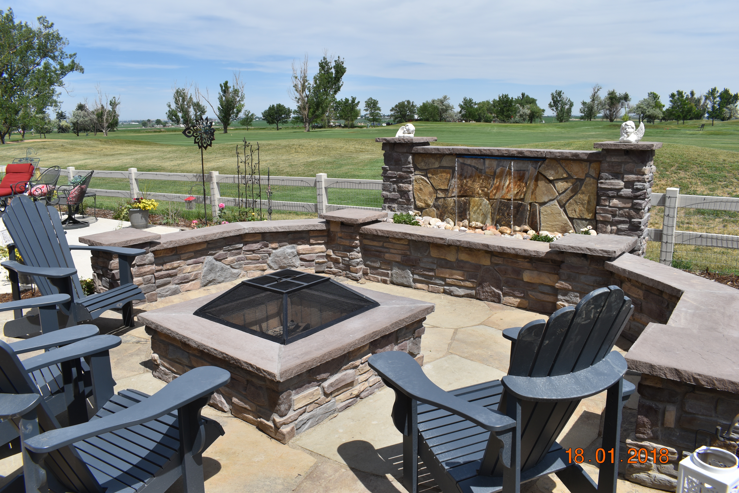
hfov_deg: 67.4
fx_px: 554
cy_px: 246
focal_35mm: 27
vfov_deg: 47.9
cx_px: 370
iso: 100
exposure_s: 1/320
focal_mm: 18
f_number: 9
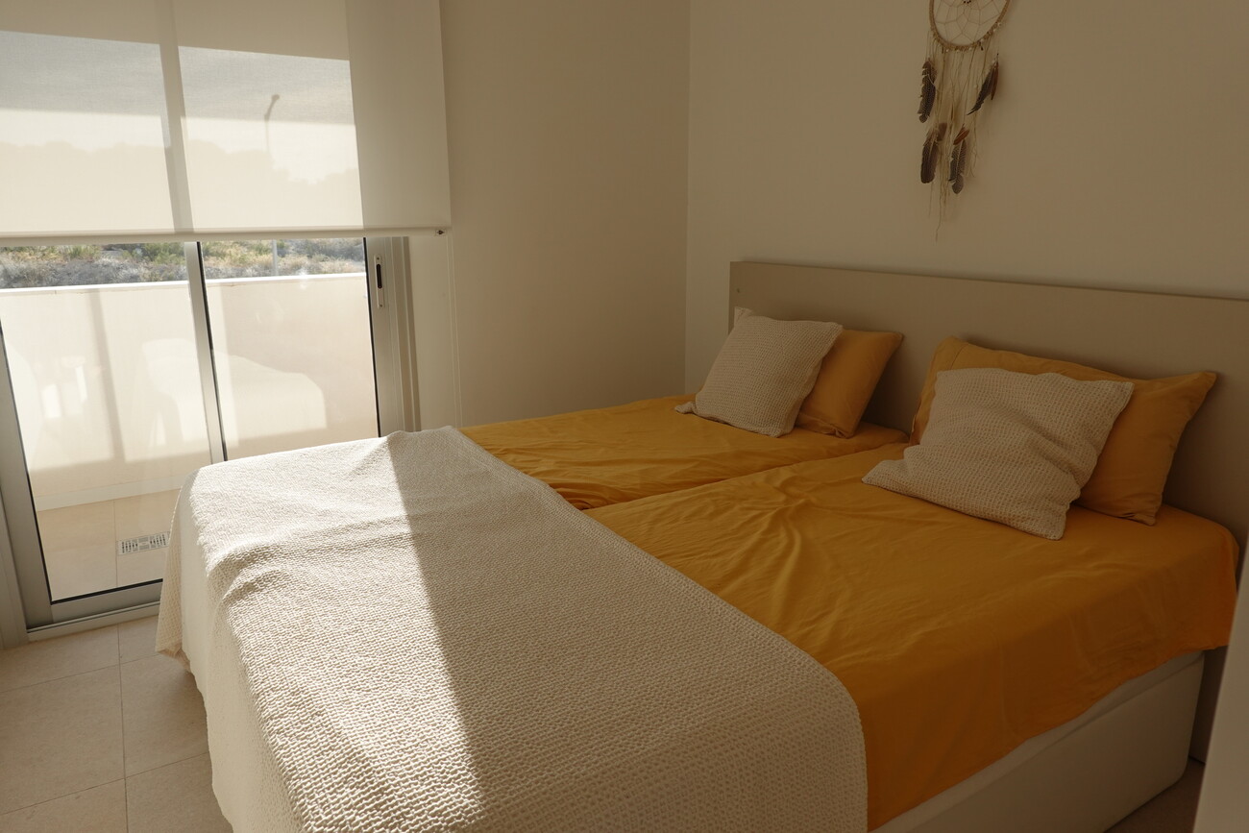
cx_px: 624
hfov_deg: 73.7
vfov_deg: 53.1
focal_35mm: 24
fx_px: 833
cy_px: 416
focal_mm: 9
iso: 125
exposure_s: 1/400
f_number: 4
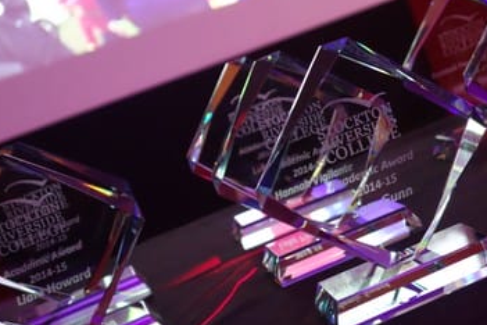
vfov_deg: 17.7
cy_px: 150
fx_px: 1042
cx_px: 373
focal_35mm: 77
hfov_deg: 25.9
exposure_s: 1/20
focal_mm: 16.59
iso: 800
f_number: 3.2
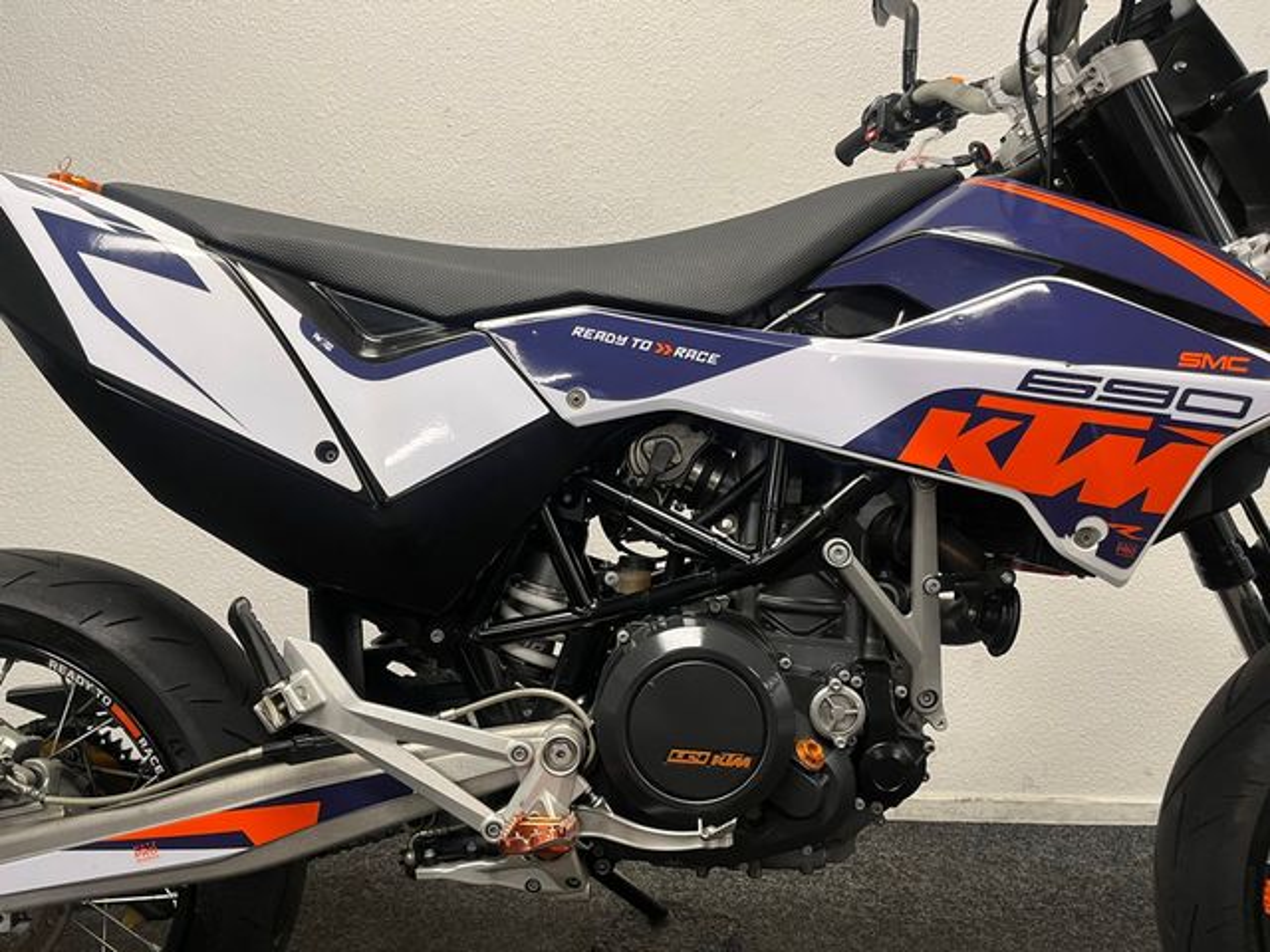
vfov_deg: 53.1
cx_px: 635
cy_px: 476
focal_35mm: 26
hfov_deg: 67.3
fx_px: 954
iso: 80
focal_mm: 5.1
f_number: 1.6
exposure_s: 1/50
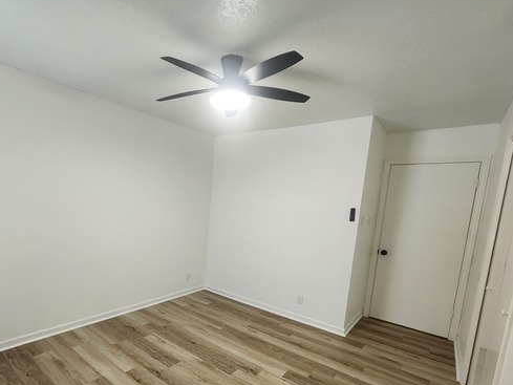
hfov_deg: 89.7
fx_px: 252
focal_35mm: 17
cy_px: 236
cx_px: 201
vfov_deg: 73.7
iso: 320
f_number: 2.2
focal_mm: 2.2
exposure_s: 1/60
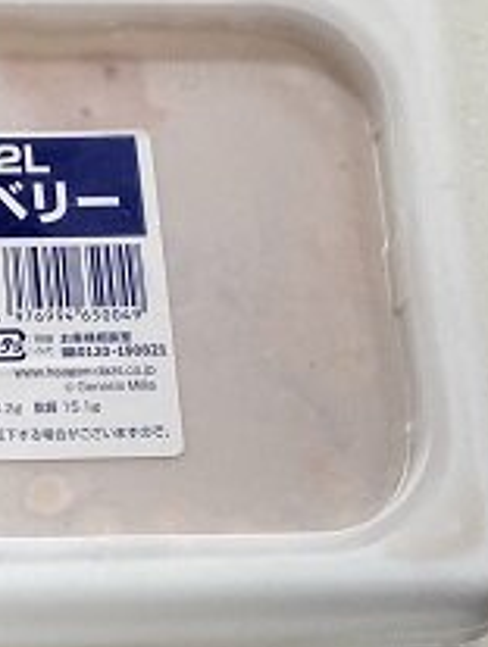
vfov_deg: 19.8
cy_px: 863
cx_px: -135
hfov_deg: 15.7
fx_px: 1687
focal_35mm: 90
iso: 100
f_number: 1.8
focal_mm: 3.99
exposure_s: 1/60
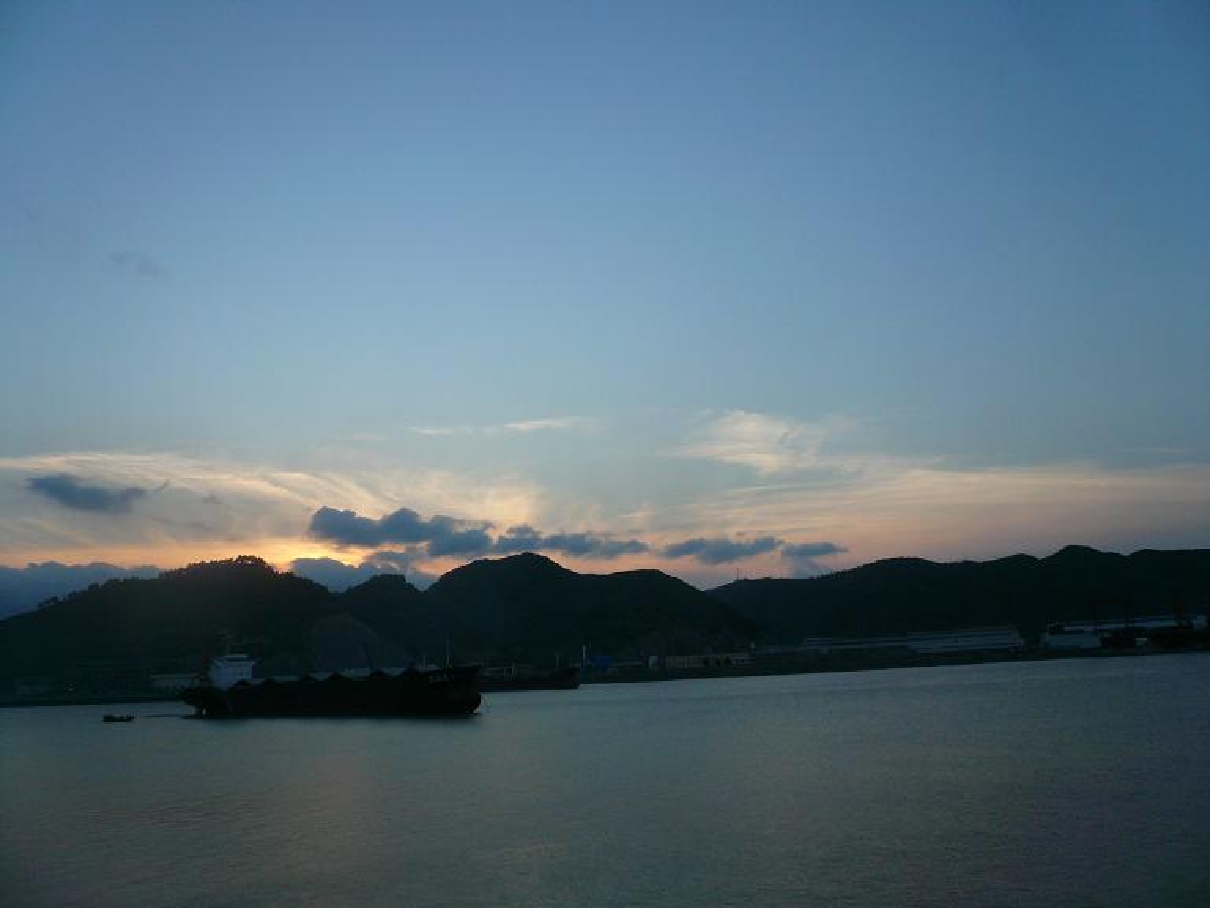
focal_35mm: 28
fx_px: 979
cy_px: 454
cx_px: 605
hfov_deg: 63.4
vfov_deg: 49.7
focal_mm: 4.6
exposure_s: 1/640
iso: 100
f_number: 2.8
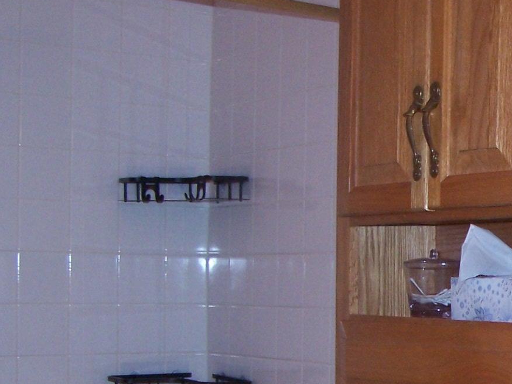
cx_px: 599
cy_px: 286
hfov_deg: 20.7
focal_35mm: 89
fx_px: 1317
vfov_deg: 16.5
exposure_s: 1/60
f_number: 2.8
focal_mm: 6.3
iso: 140
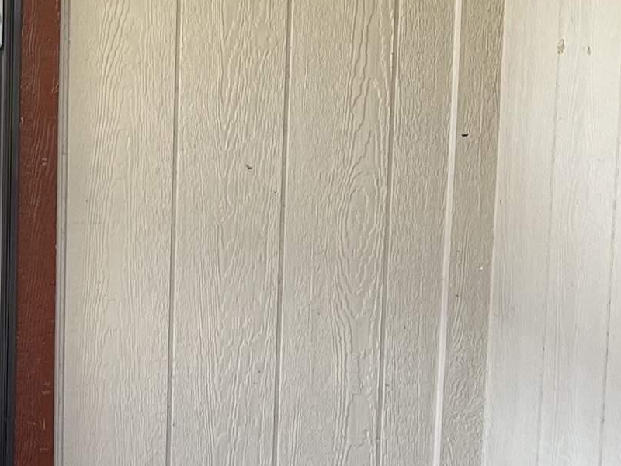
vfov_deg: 15.1
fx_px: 1722
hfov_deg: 19.9
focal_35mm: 96
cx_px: 9
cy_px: -6
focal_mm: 5.1
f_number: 1.6
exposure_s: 1/121
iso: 80
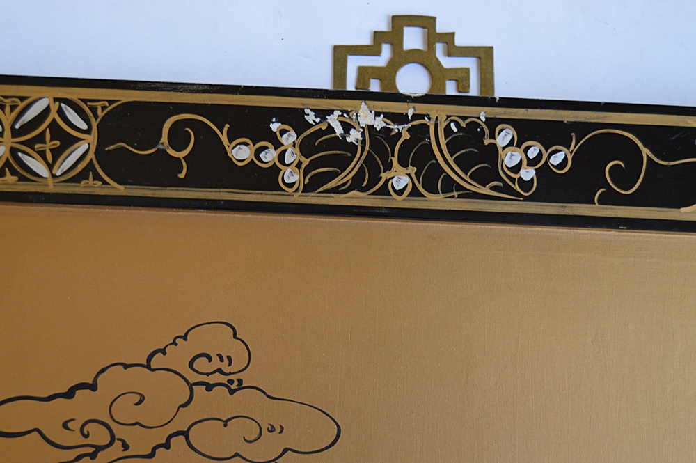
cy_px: 232
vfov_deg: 20.1
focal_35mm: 68
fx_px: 1304
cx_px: 348
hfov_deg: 29.9
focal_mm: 45
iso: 450
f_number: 5.3
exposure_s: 1/60
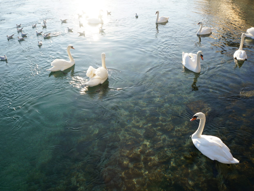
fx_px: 220
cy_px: 95
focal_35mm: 30
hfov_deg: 59.9
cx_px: 121
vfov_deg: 46.8
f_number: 9
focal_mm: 18
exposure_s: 1/80
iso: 100
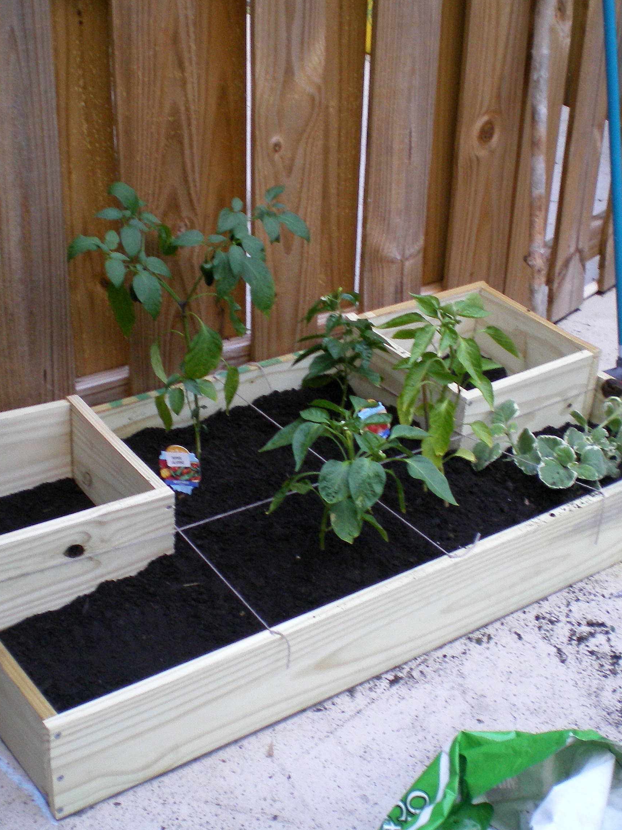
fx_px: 1222
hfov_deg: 28.6
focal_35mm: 51
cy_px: 415
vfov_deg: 37.5
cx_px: 297
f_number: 3.1
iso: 200
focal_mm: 6.3
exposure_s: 1/30
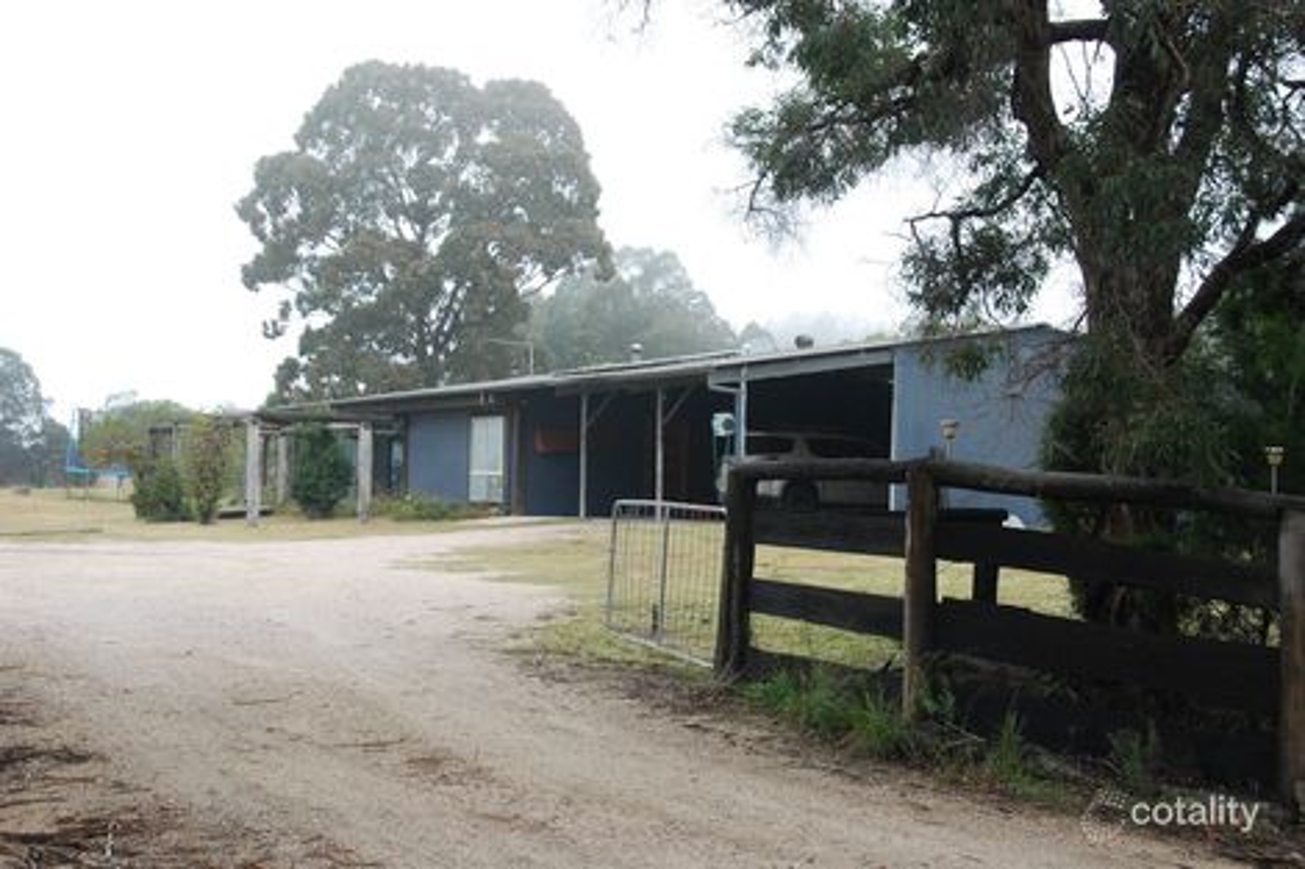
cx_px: 652
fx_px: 1848
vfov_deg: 26.5
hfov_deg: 38.9
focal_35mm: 51
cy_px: 434
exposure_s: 1/400
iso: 800
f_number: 10
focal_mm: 34
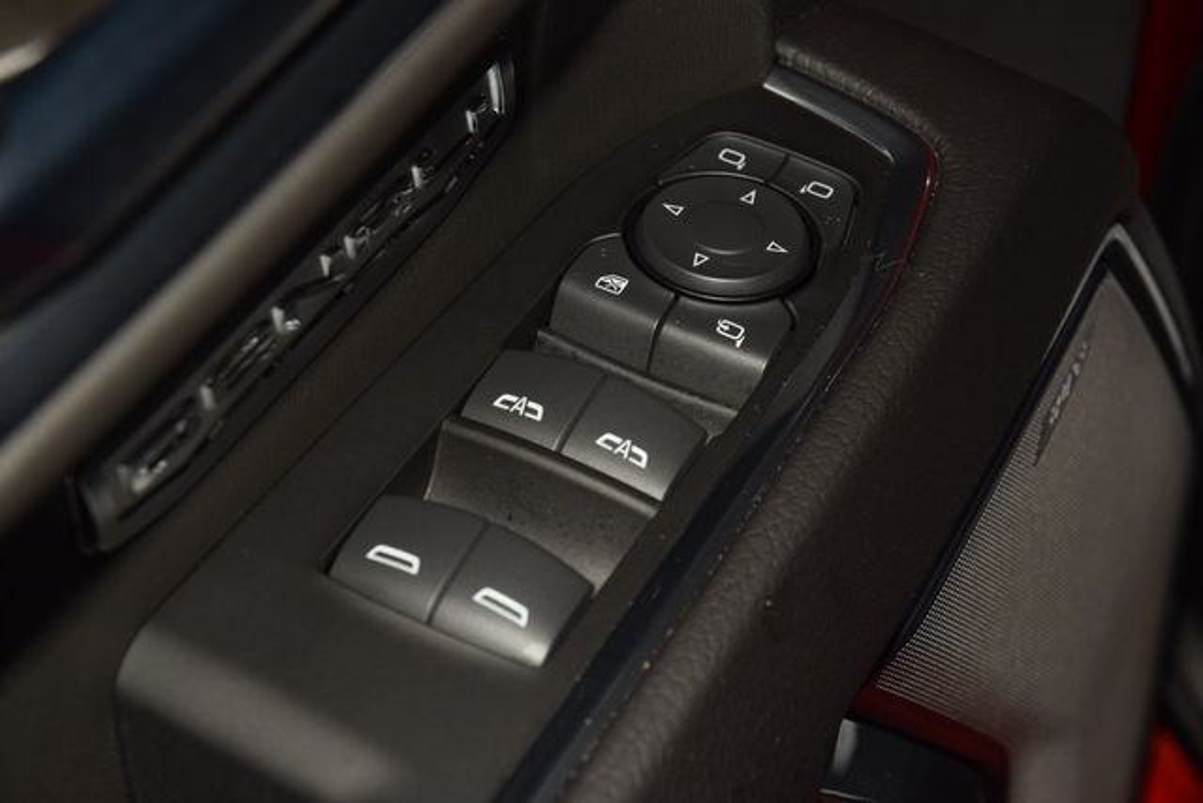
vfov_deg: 13.0
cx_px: 602
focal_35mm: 105
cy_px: 402
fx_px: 3509
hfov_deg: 19.5
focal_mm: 70
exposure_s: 1/125
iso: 100
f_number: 8
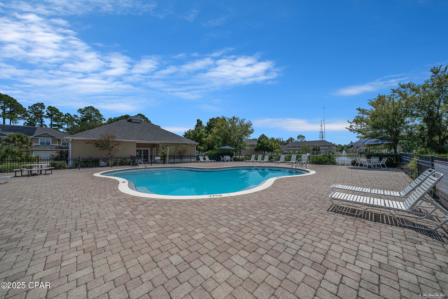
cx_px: 224
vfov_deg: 90.0
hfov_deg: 112.6
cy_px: 150
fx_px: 149
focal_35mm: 12
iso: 100
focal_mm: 12
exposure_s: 1/1600
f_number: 5
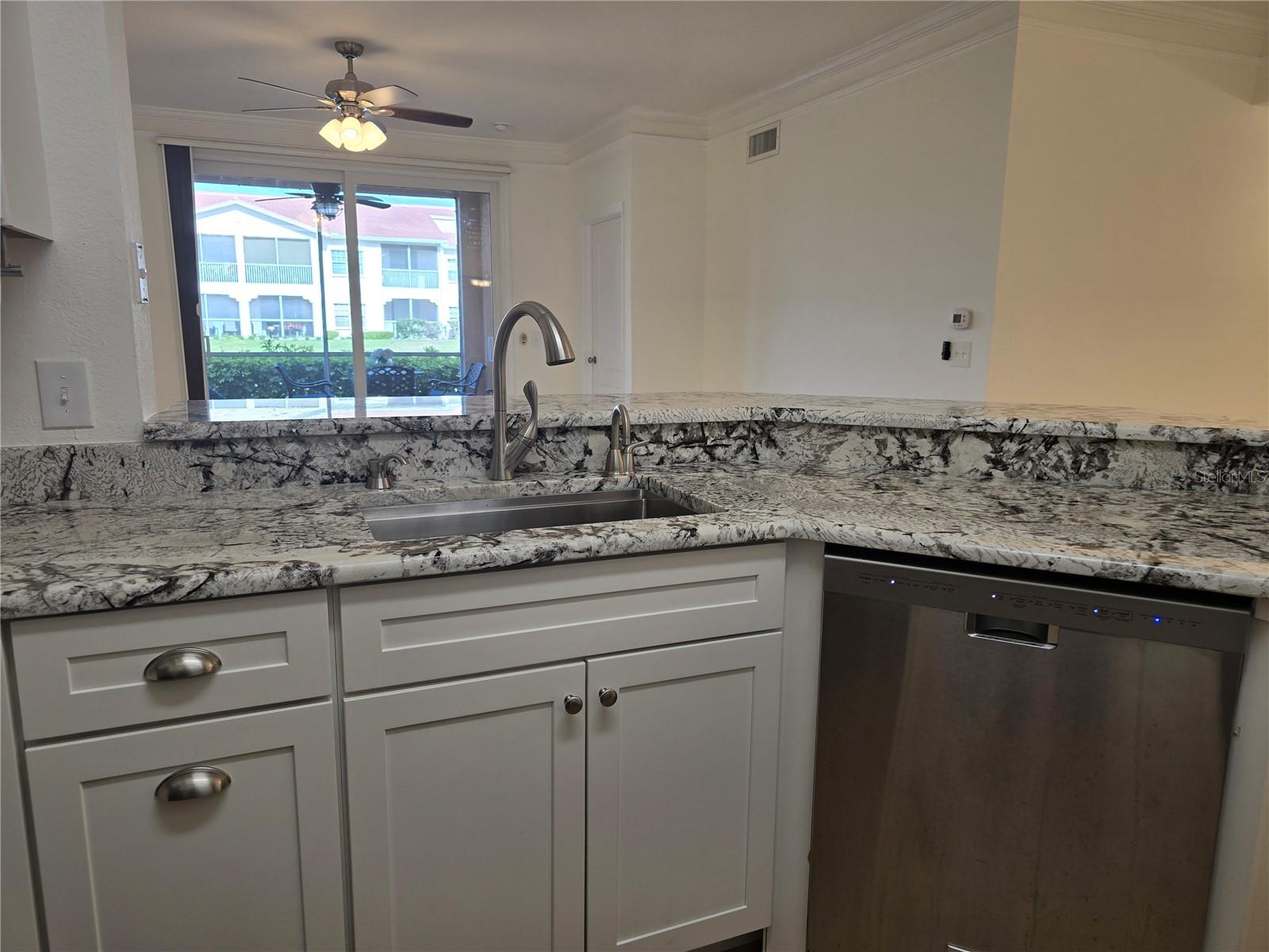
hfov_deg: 73.9
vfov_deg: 58.9
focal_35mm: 23
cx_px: 634
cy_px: 476
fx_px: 843
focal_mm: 6.3
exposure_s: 1/120
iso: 40
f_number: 1.7
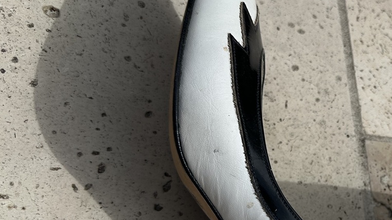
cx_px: 387
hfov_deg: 34.6
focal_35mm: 55
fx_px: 572
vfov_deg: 21.4
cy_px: 194
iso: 80
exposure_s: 1/8197
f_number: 1.78
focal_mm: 6.86
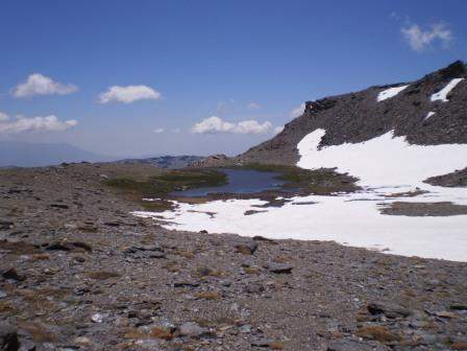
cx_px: 234
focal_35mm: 36
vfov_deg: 39.7
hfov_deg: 51.4
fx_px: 486
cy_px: 176
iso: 64
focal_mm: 6.3
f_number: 4.6
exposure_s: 1/2000
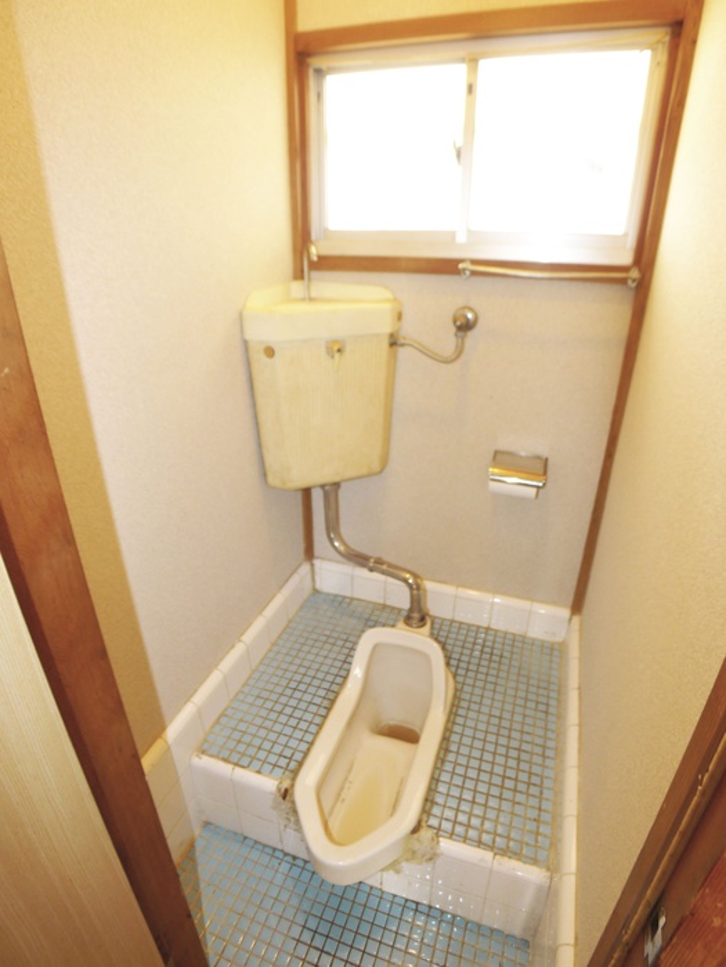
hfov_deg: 56.8
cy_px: 484
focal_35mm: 24
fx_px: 671
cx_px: 363
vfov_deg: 71.6
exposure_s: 1/13
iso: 100
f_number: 2
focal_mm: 5.1
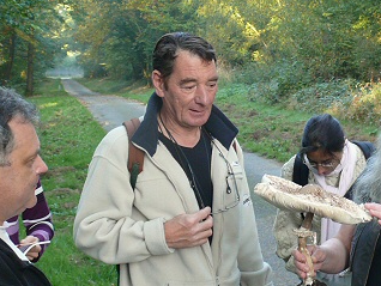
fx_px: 848
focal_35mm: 77
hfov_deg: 24.5
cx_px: 355
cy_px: 224
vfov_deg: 19.0
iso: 100
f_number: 2.8
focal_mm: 7.4
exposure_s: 1/30
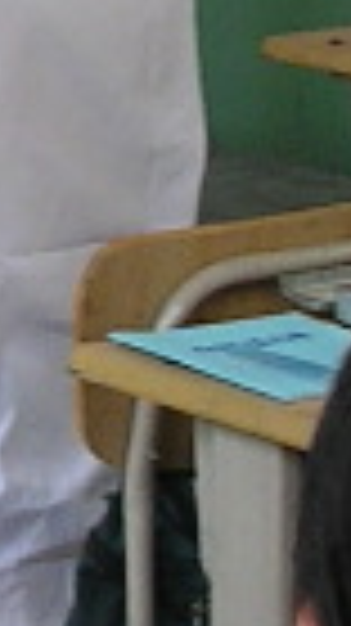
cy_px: -41
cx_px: -540
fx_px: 4940
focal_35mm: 298
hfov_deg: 4.0
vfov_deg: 7.2
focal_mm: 7.8
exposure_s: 1/43
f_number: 2.8
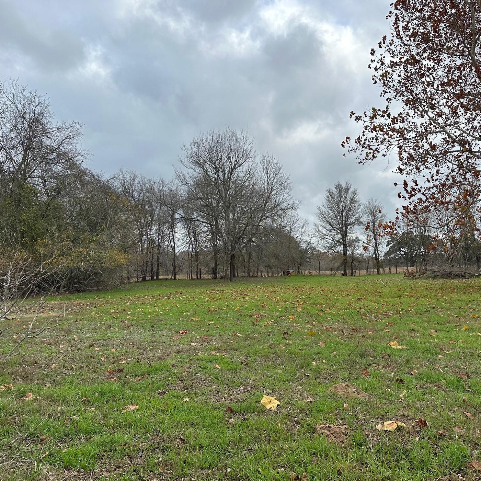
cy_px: 238
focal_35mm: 31
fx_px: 487
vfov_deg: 52.5
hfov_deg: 52.2
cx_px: 287
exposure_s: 1/3597
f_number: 1.78
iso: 80
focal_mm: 6.86
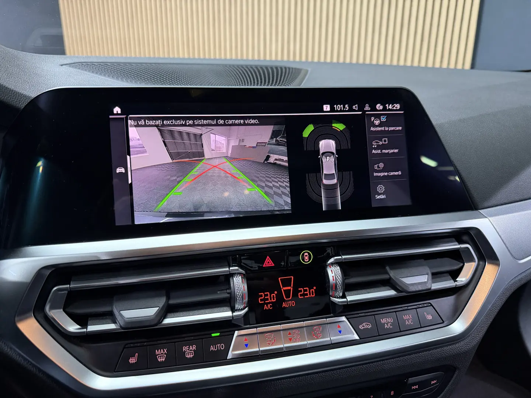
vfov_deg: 56.8
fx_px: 368
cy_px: 199
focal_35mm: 24
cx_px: 266
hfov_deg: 71.6
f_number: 1.78
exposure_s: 1/50
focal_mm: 6.76
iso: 320
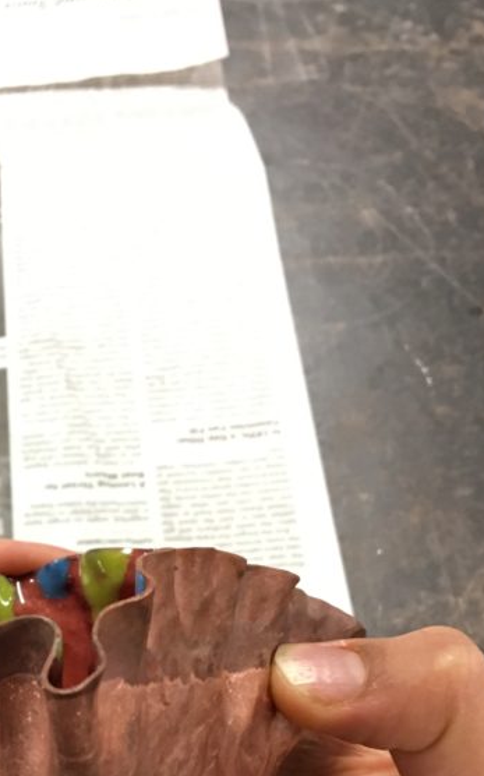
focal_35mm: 59
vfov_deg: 33.8
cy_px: 584
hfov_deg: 20.8
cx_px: -59
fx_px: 1246
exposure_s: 1/30
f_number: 2.2
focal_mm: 4.15
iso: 125
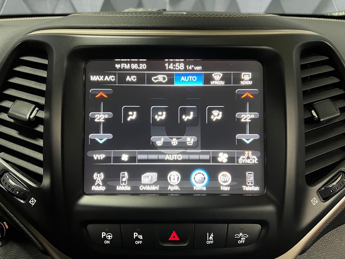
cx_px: 172
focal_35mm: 26
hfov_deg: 67.3
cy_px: 130
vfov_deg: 53.1
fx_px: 259
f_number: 1.5
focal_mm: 5.7
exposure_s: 1/42
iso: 500
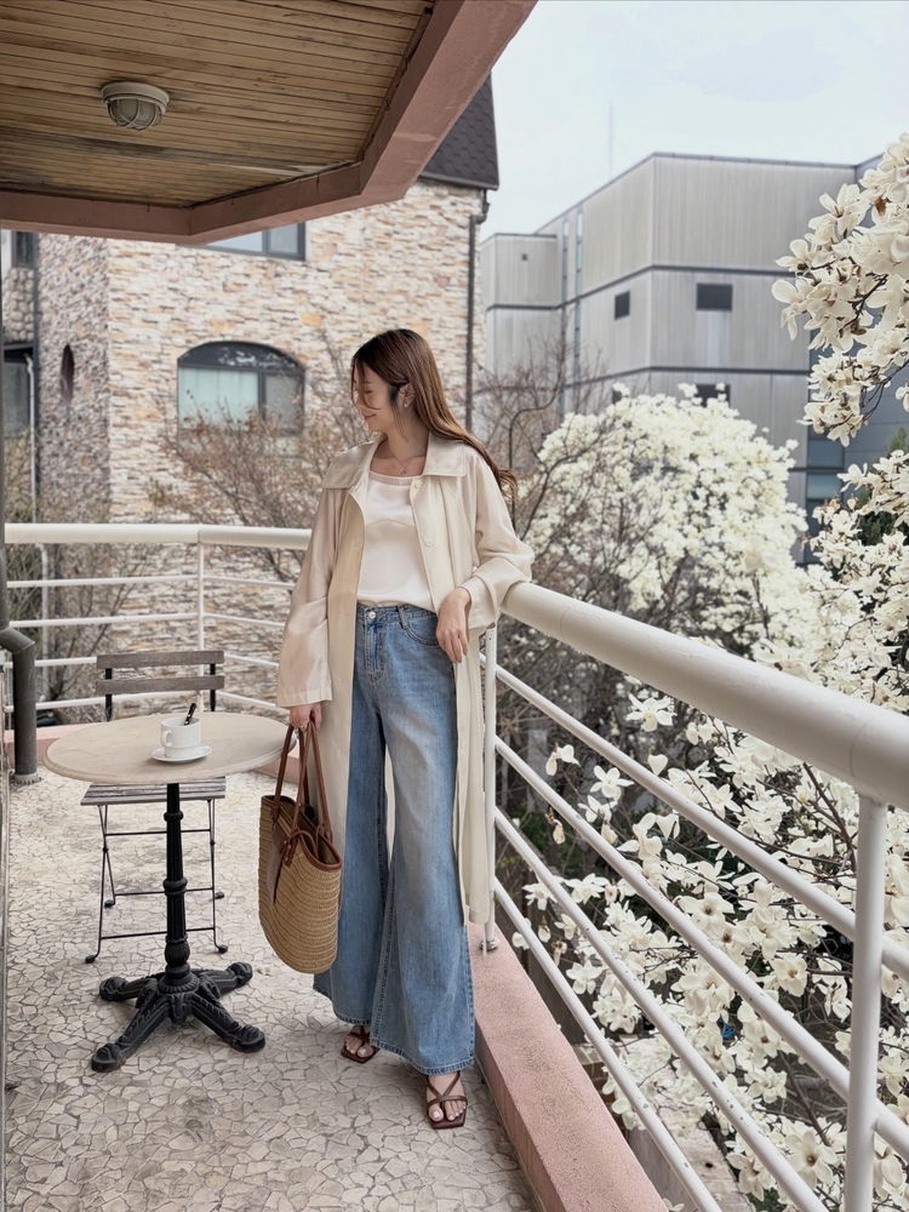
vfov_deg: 67.3
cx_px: 454
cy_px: 606
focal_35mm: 26
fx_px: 910
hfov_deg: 53.1
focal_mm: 5.96
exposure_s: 1/1420
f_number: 1.6
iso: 64
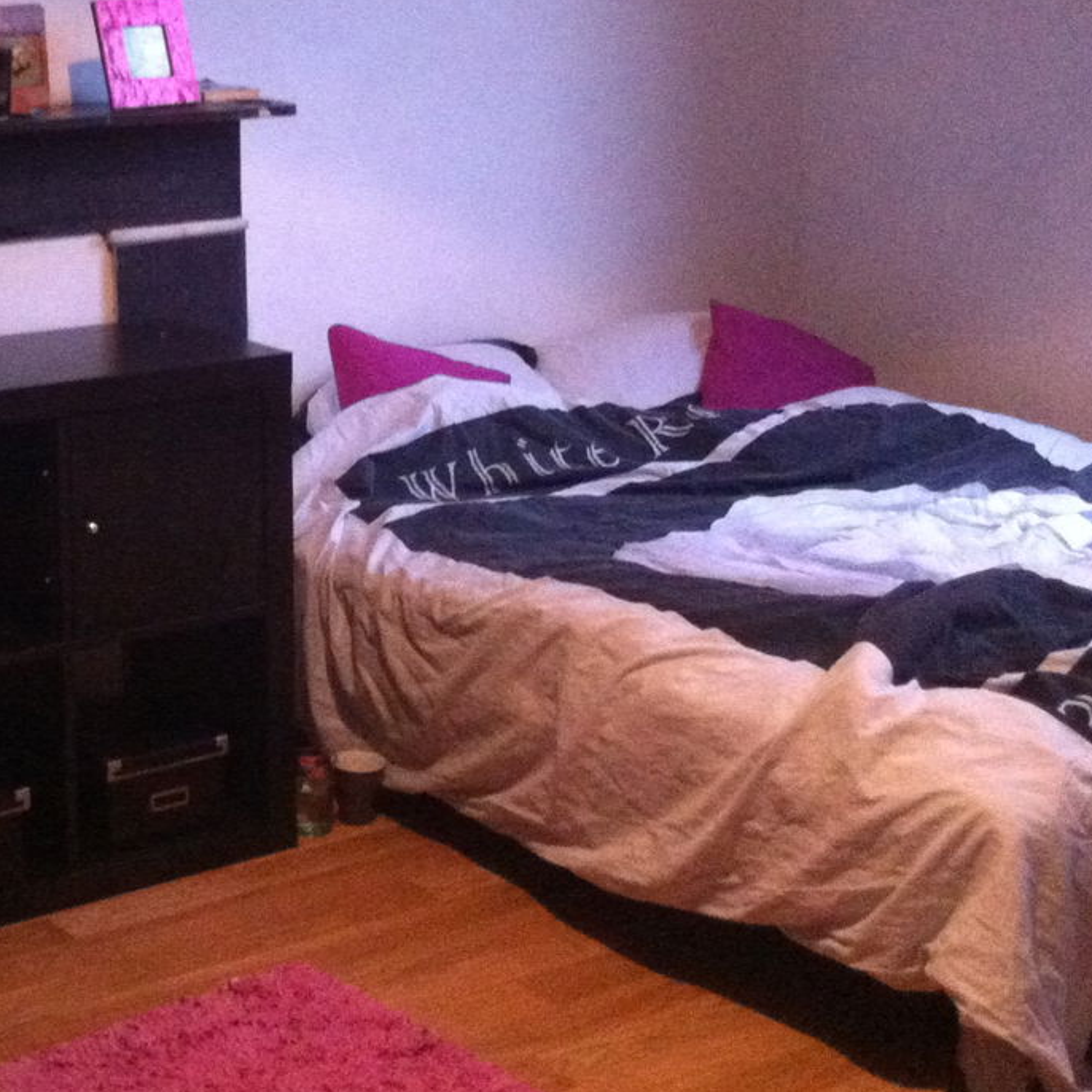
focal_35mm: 72
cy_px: 281
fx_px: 2570
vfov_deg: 23.8
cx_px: 275
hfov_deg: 23.7
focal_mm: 3.85
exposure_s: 1/17
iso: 800
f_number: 2.8
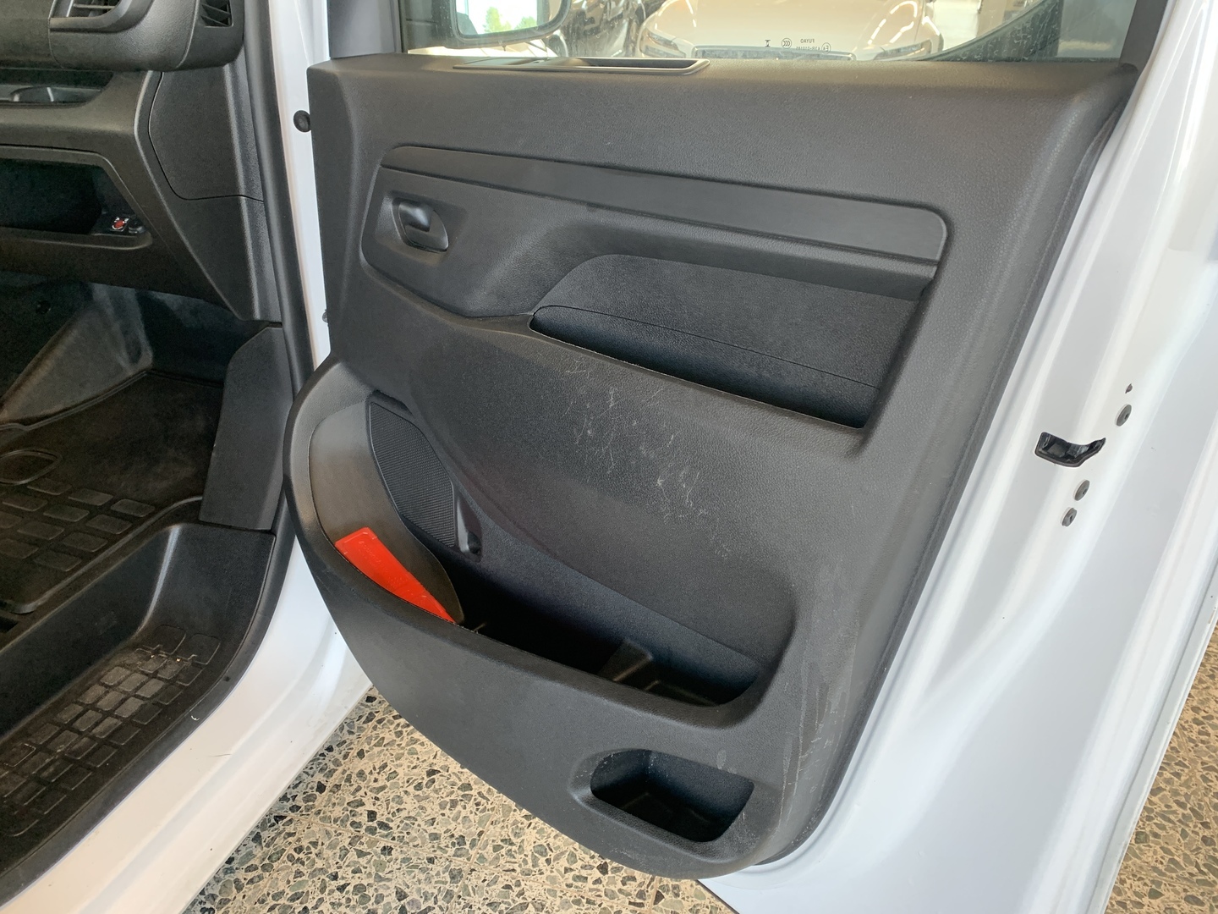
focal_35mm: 26
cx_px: 609
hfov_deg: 67.3
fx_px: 915
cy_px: 457
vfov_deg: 53.1
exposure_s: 1/60
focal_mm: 4.25
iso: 100
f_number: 1.8
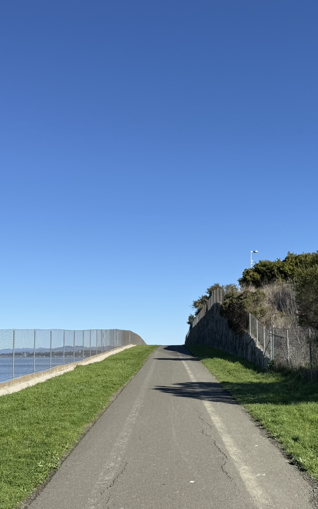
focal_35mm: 43
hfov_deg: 29.8
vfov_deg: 46.0
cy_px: 303
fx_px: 597
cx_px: 168
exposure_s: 1/5714
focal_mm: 6.76
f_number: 1.78
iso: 80
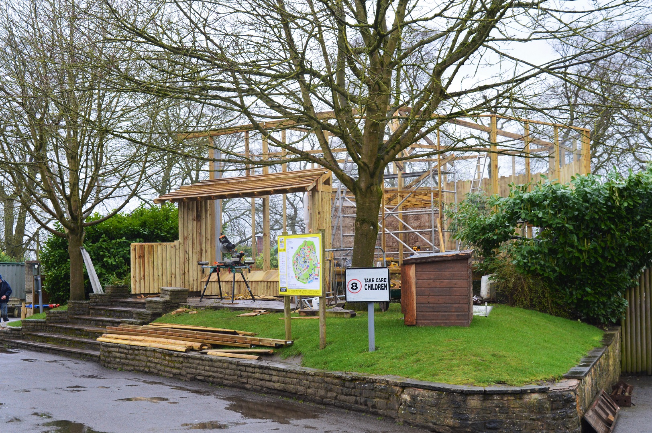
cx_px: 326
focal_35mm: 52
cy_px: 216
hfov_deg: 37.9
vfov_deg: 25.7
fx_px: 950
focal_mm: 35
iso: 400
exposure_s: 1/160
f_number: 9
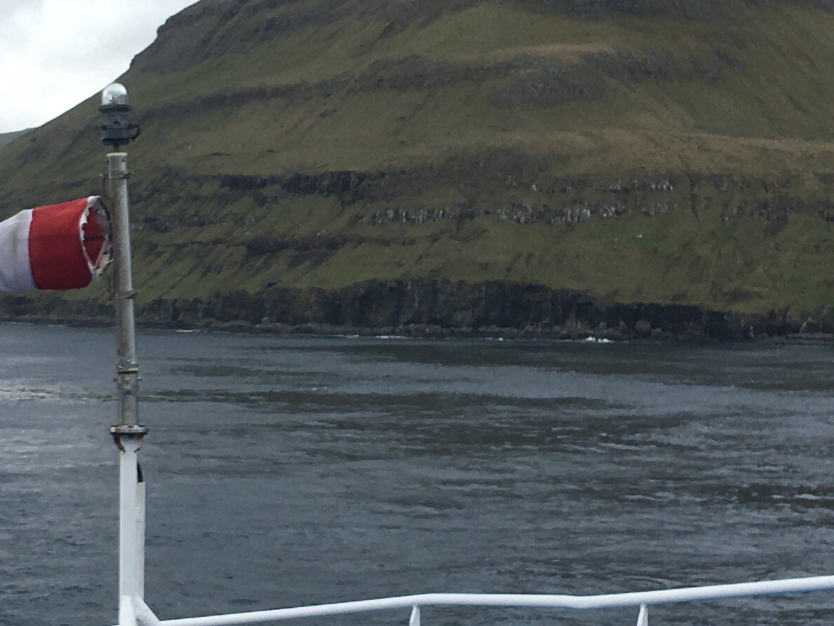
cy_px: 218
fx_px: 2361
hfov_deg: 20.0
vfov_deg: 15.1
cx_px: 297
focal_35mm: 98
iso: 25
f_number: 2.2
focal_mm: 4.15
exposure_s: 1/864
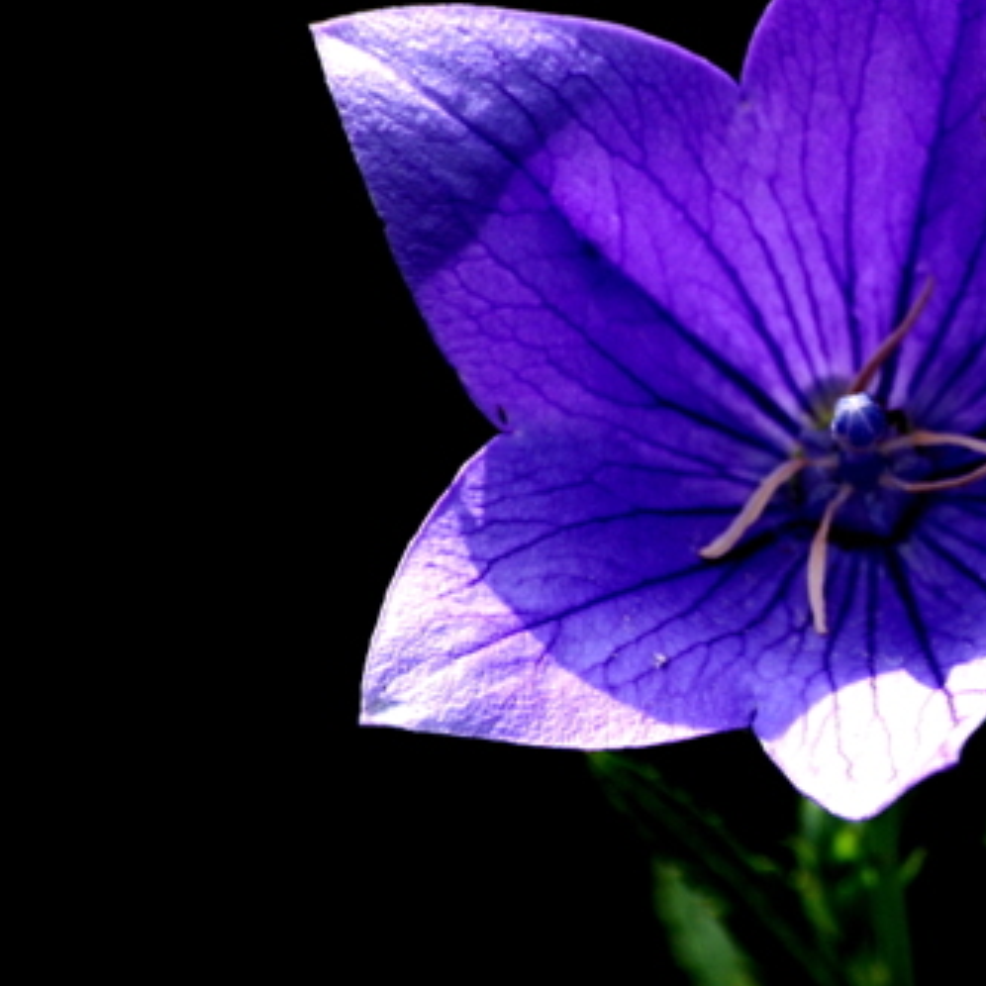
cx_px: 1176
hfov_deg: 1.7
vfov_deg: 1.7
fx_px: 32870
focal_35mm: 1020
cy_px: 241
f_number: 6.3
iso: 160
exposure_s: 1/500
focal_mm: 260
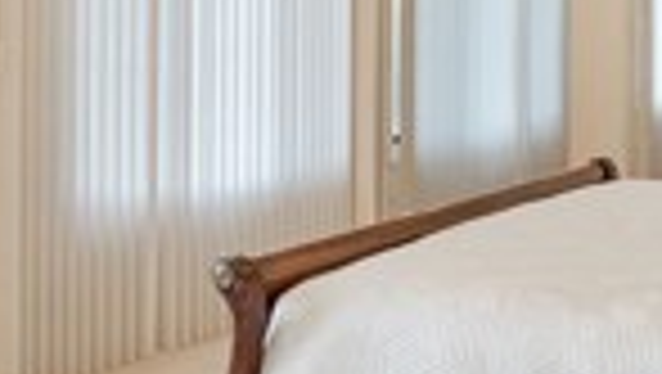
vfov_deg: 14.5
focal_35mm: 82
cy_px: -11
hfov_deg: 25.8
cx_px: 419
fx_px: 1441
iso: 125
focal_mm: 18
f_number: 8
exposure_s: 1/25
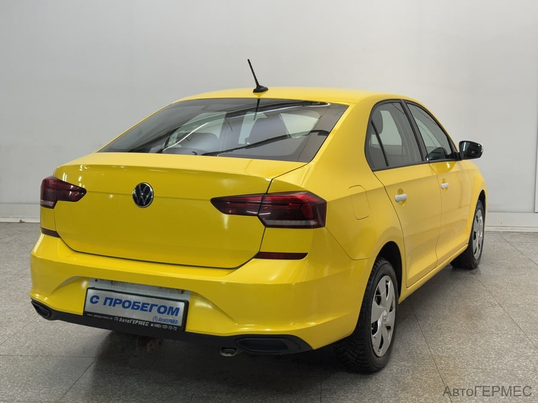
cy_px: 202
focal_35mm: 48
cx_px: 269
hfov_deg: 39.7
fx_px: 746
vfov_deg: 30.3
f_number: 1.78
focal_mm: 6.76
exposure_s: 1/100
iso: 80
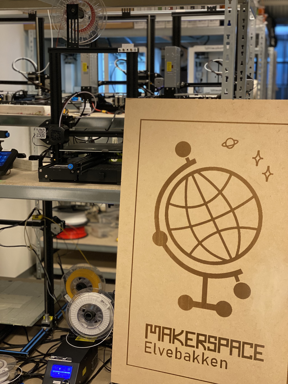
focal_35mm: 52
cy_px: 192
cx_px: 144
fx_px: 577
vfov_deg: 36.8
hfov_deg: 28.0
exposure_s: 1/78
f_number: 2
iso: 250
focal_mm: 6
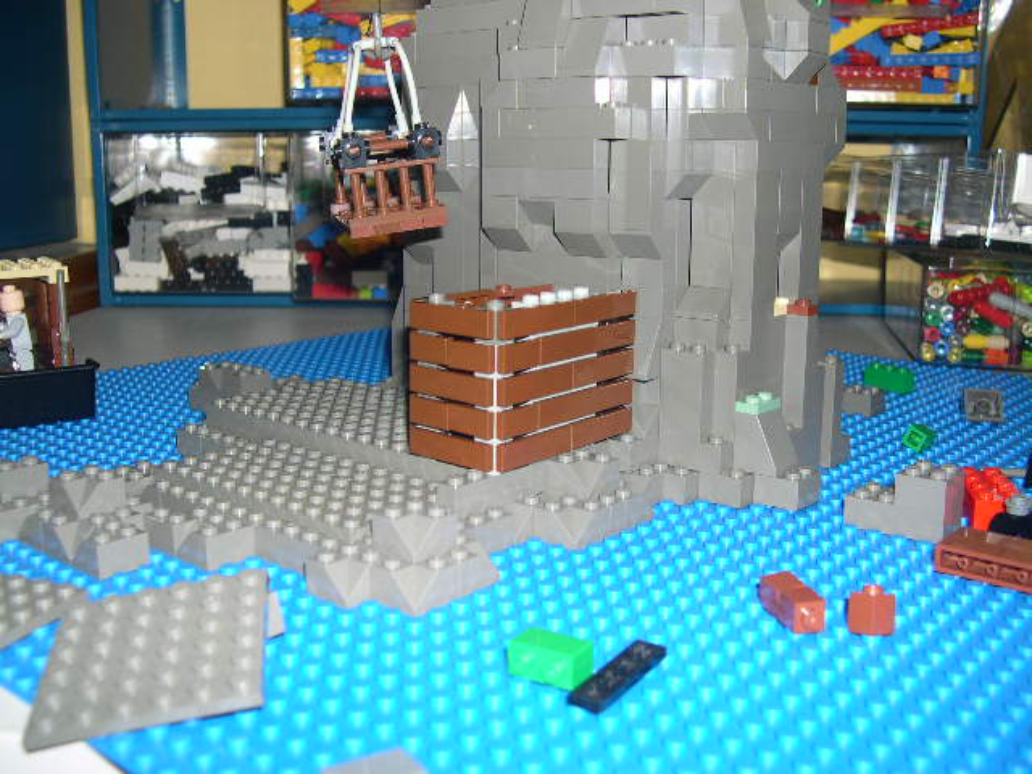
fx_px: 1133
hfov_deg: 49.0
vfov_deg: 37.7
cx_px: 516
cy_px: 387
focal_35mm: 38
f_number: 2.8
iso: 100
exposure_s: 1/60
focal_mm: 8
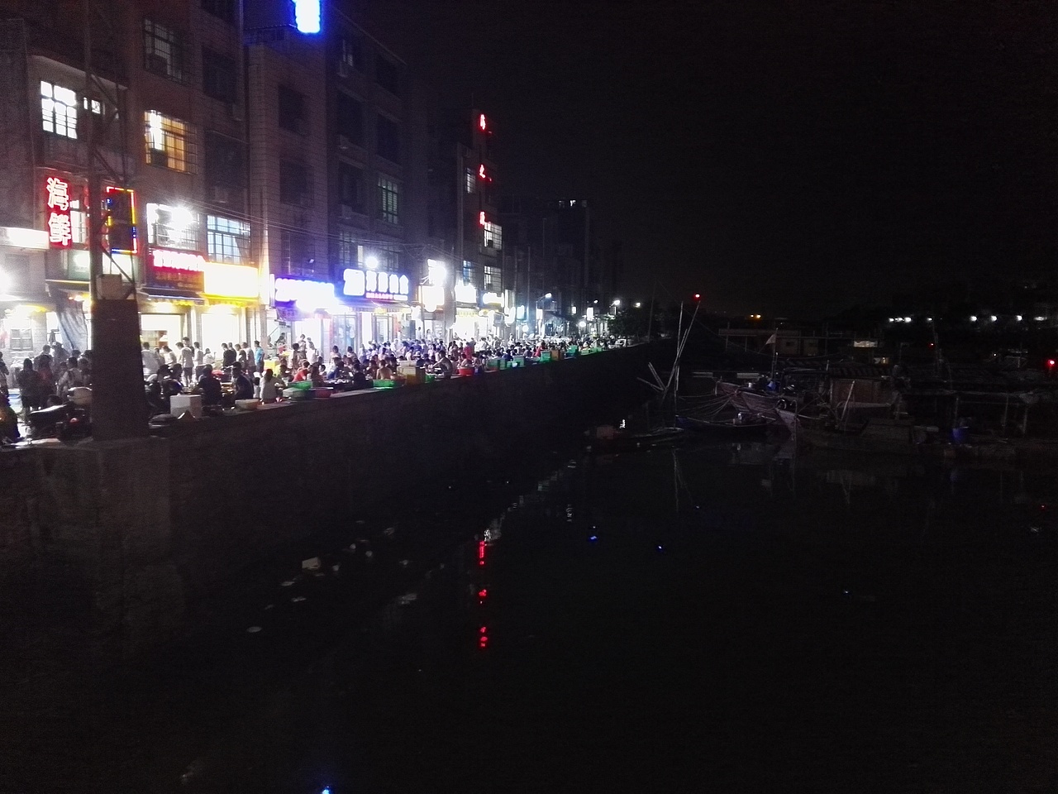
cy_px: 397
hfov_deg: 63.4
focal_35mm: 28
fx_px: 856
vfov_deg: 49.7
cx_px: 529
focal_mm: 3.83
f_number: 2
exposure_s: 1/16.7
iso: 1000
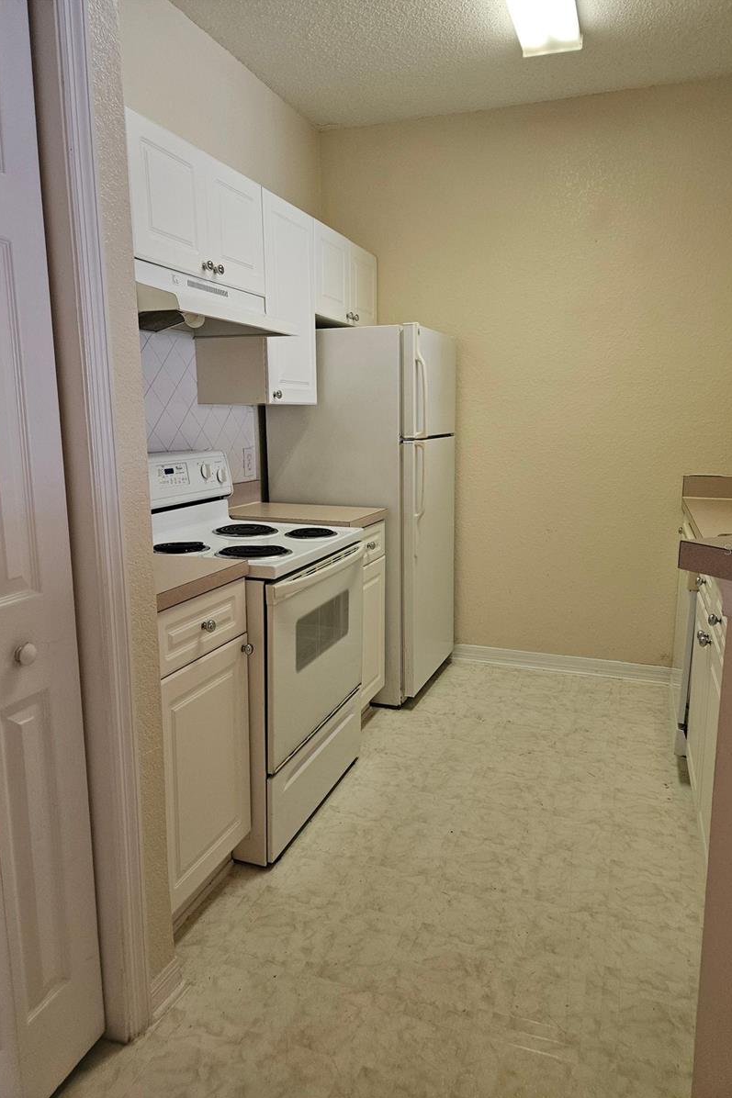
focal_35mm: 24
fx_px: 732
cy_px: 549
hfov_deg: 53.1
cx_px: 376
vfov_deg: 73.8
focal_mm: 5.4
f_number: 1.8
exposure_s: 1/120
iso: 250
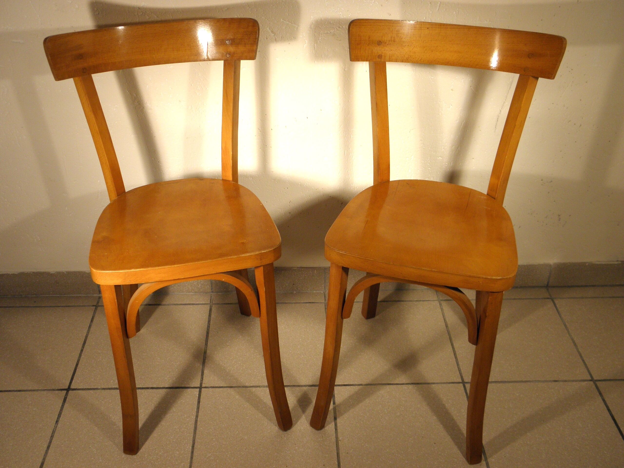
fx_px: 685
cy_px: 234
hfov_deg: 49.0
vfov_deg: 37.7
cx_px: 312
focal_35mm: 38
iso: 125
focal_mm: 6.8
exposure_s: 1/40
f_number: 3.7
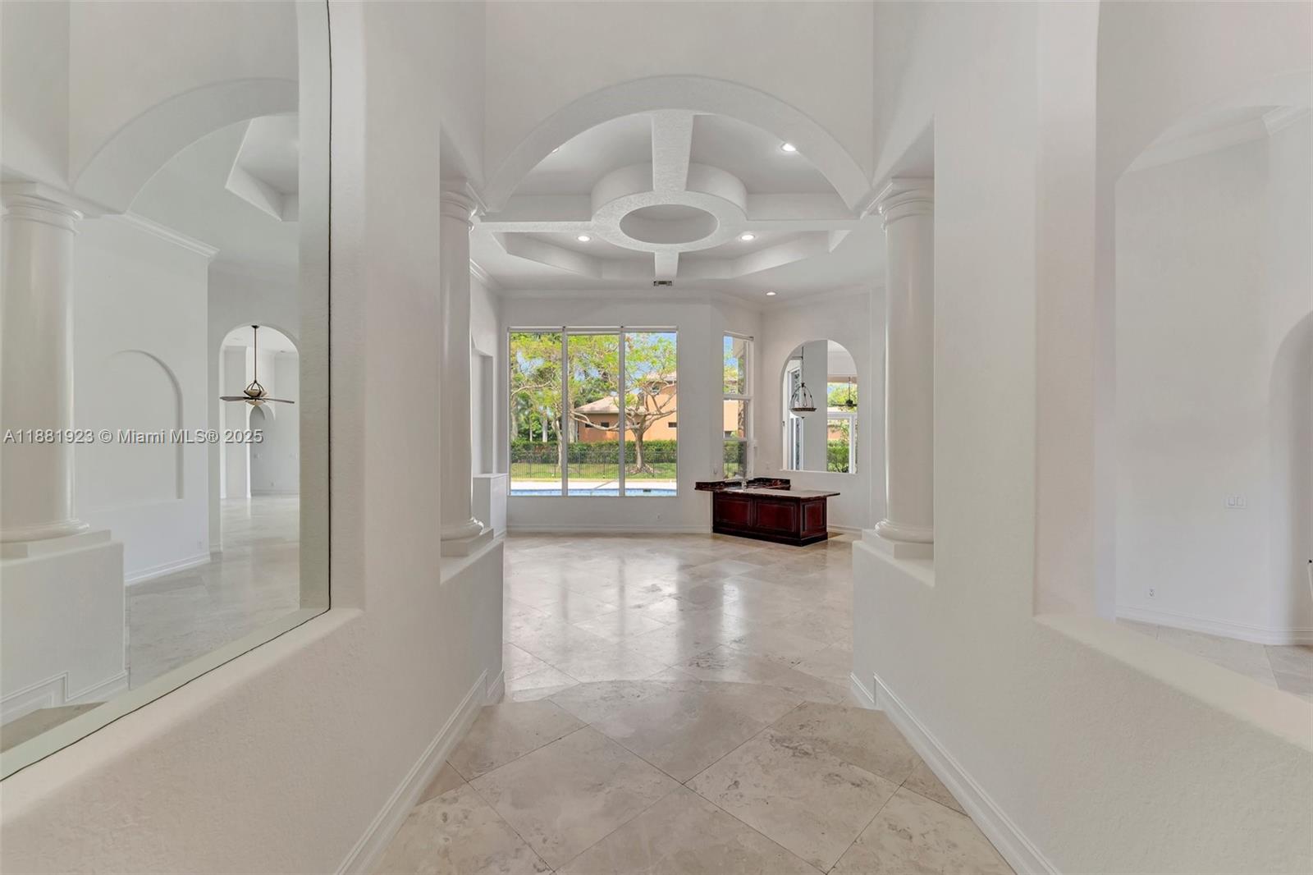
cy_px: 438
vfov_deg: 78.8
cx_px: 656
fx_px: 532
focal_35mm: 15
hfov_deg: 101.9
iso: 400
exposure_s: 1/13
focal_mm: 14.6
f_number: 9
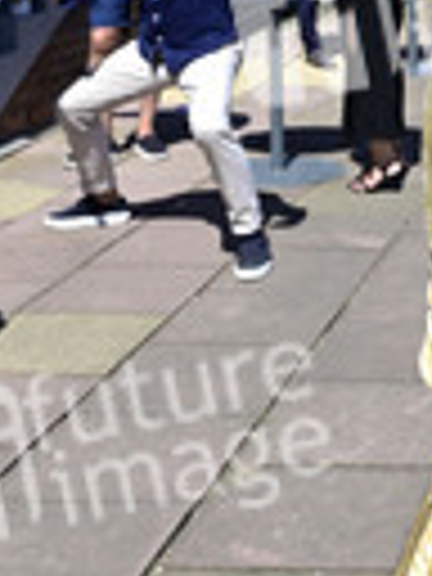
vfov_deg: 27.0
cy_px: 225
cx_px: 590
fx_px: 1198
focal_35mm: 72
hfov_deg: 18.7
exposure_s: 1/200
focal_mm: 24
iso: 100
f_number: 8
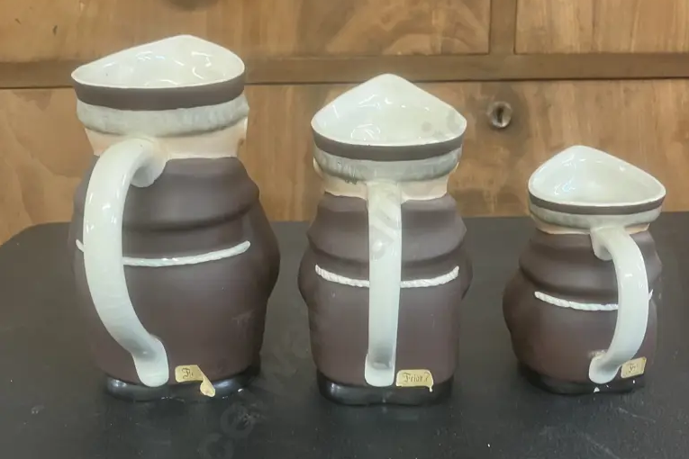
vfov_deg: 34.1
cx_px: 345
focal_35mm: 39
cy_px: 277
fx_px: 746
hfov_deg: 49.6
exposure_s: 1/33
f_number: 1.8
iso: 250
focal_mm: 3.99
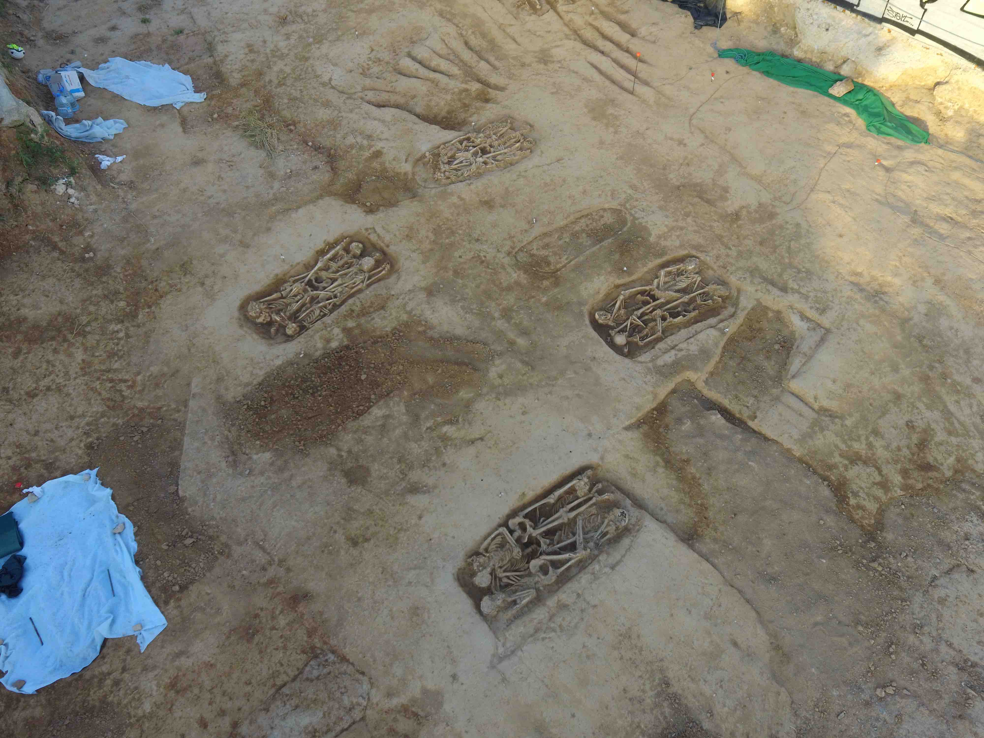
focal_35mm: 20
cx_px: 492
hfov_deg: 81.7
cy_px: 369
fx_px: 569
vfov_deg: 66.0
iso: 100
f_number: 2.8
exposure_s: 1/134
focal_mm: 3.61
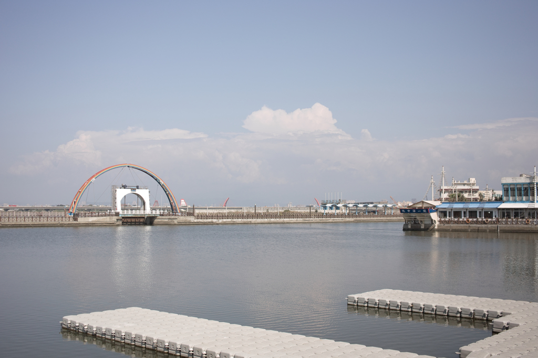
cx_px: 269
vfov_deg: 32.6
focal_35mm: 41
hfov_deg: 47.4
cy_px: 179
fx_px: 612
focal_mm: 24.2
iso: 100
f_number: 2.8
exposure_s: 1/2000
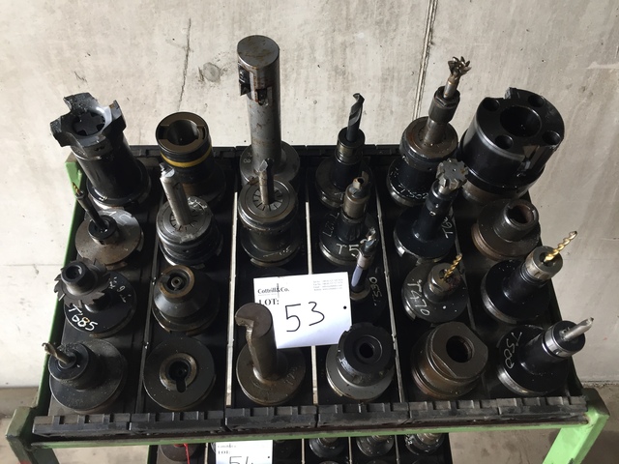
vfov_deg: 48.2
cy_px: 232
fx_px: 519
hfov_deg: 61.7
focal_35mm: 29
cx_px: 310
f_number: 2.2
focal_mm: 4.15
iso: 40
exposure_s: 1/33
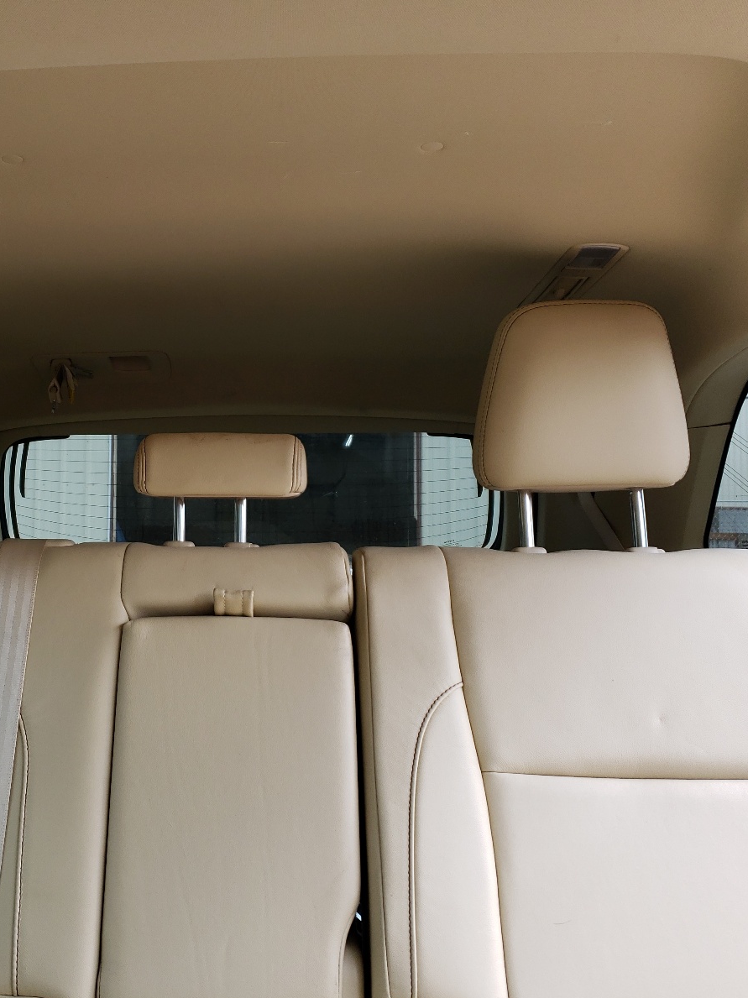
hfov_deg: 39.7
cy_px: 500
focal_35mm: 35
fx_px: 1009
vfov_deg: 52.6
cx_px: 199
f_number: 1.5
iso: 50
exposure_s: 1/125
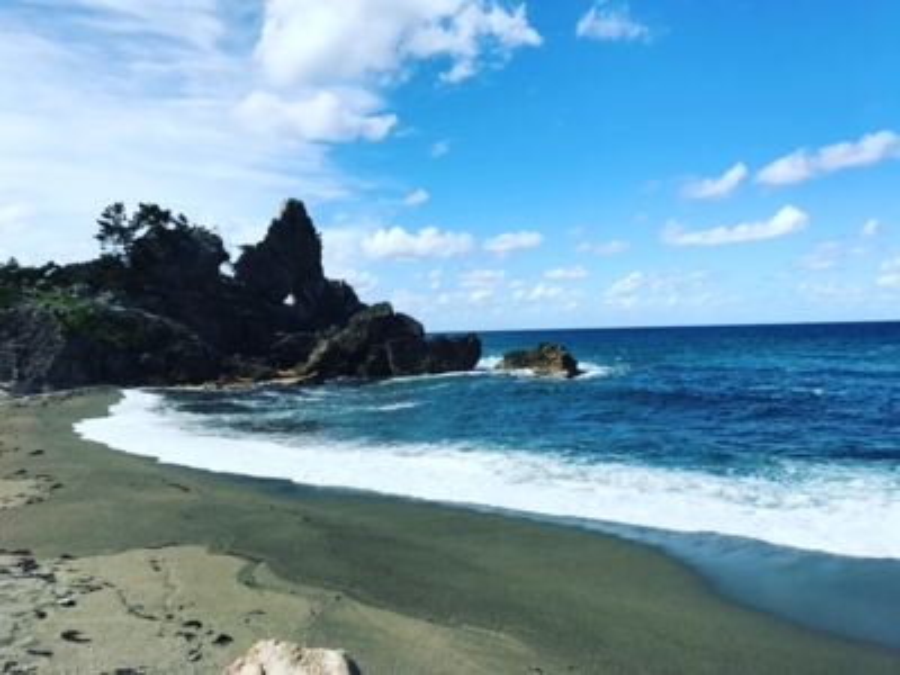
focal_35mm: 28
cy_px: 338
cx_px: 450
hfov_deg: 63.4
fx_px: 728
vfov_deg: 49.7
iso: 20
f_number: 1.8
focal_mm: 3.99
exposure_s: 1/3690
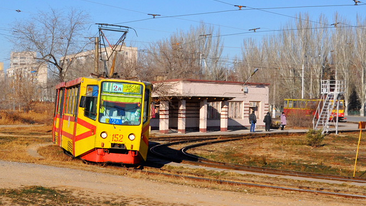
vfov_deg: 15.3
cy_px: 30
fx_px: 757
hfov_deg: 26.9
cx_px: 109
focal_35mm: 78
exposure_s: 1/640
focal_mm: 28
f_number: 9
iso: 200
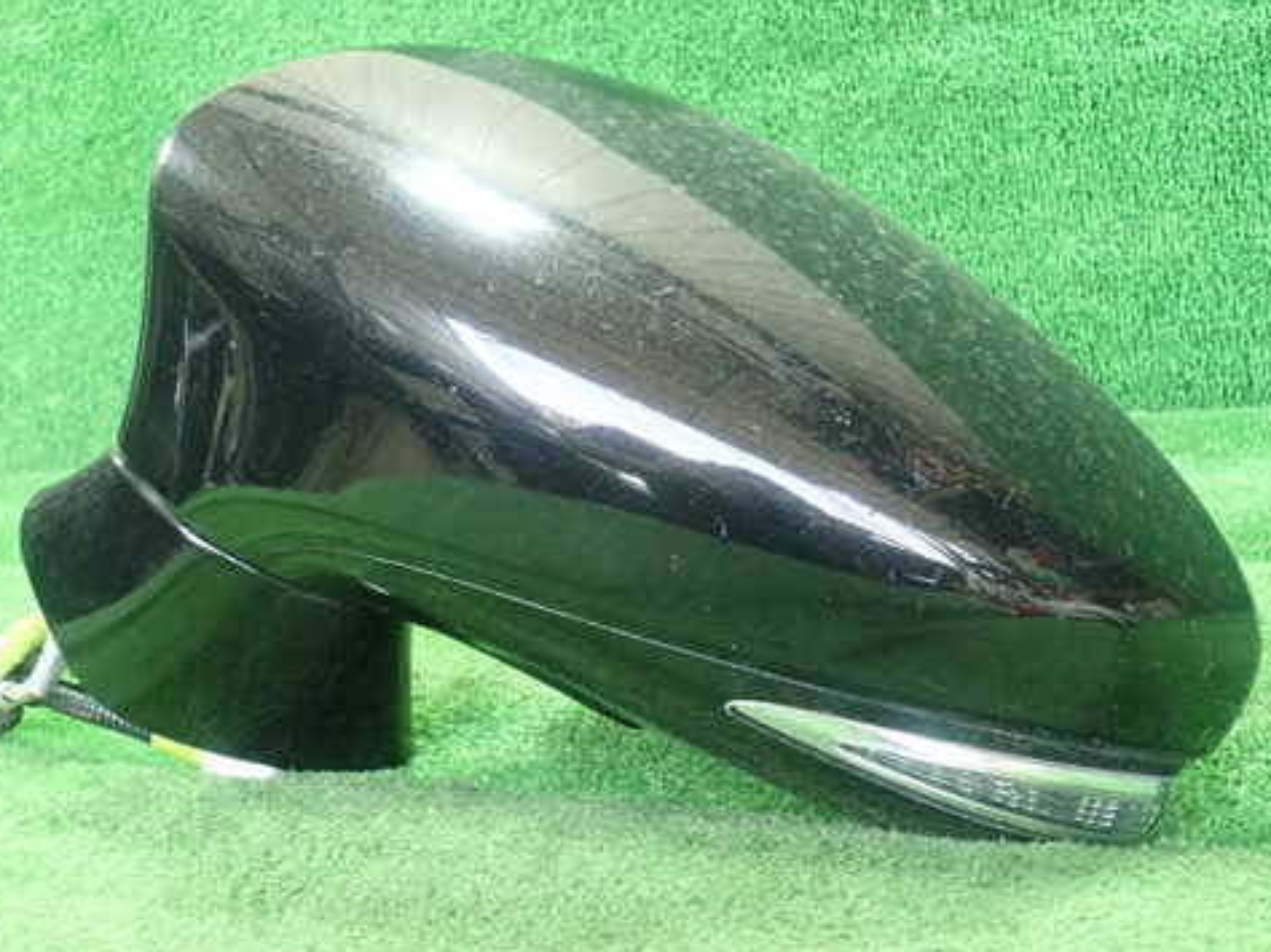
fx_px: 1395
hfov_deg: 49.0
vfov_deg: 37.7
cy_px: 493
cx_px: 593
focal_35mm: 38
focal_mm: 5.5
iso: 800
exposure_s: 1/100
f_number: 2.3
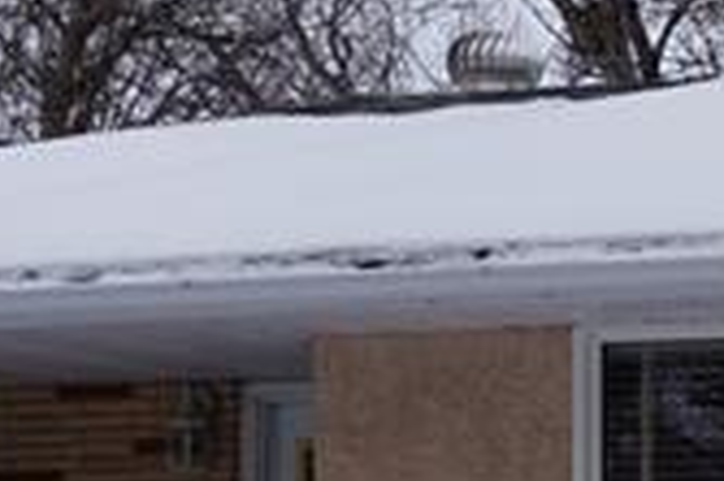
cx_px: 986
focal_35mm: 211
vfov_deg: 6.3
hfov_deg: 9.6
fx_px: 4240
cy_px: 940
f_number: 6.3
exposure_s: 1/60
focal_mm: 23
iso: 100
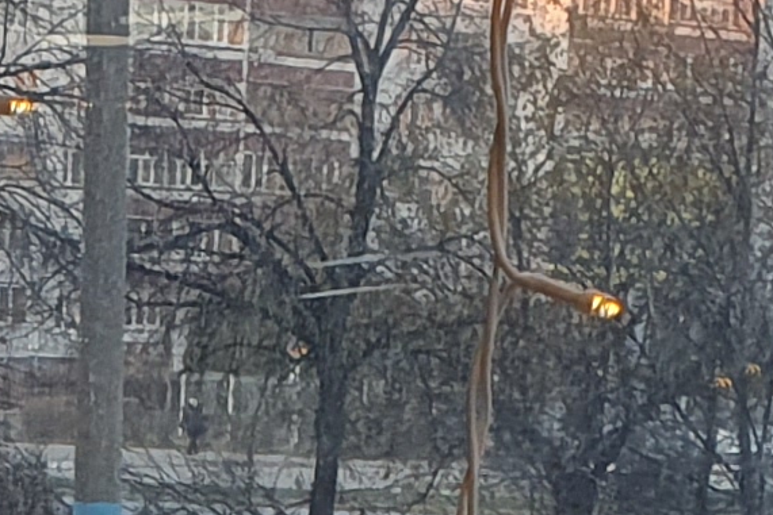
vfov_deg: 6.7
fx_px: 4102
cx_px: -430
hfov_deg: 10.4
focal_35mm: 191
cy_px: 1333
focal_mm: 4.32
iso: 80
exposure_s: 1/100
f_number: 2.4
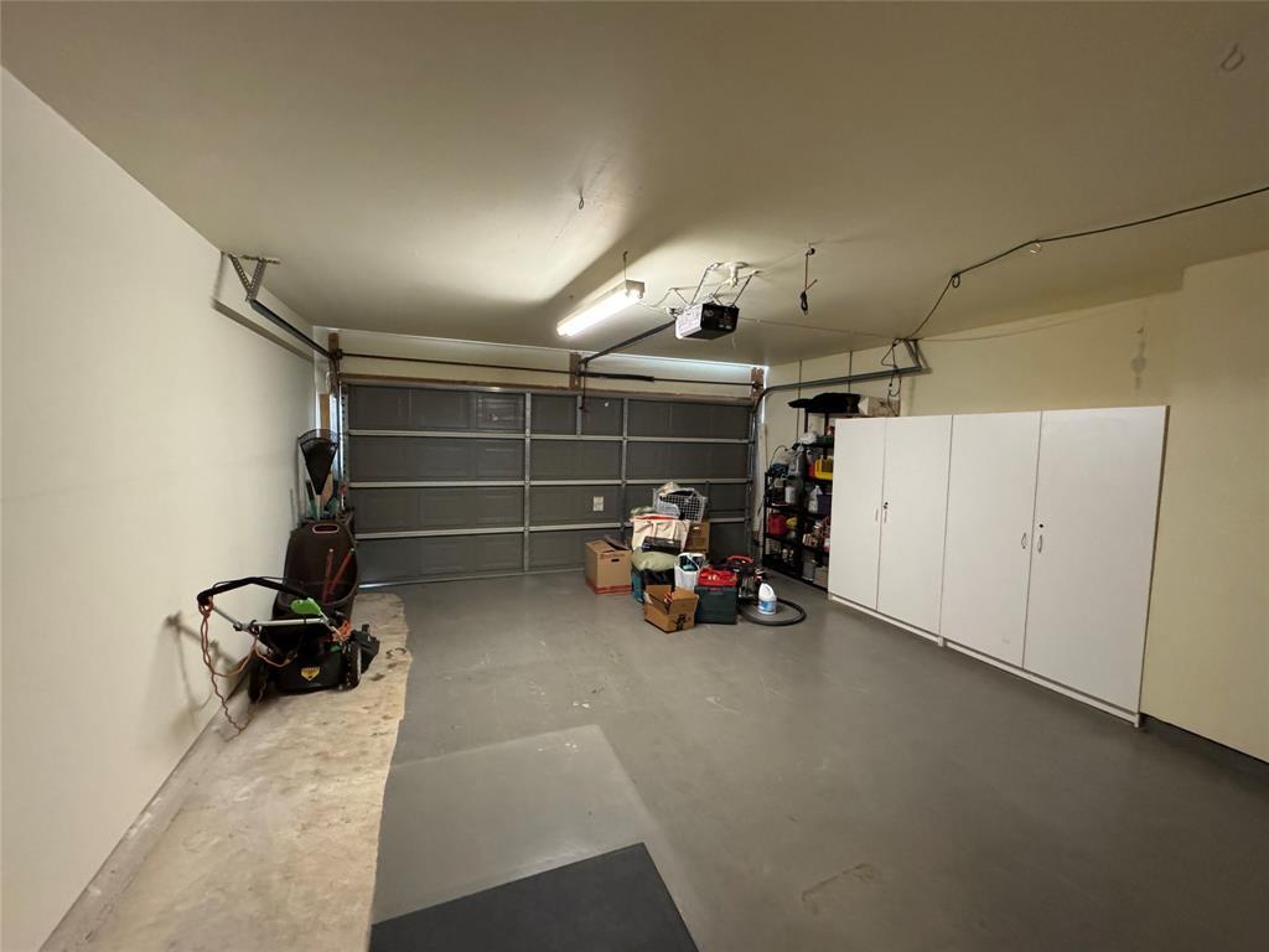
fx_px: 513
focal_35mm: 14
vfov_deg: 85.7
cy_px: 476
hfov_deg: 102.1
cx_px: 634
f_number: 2.2
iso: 1250
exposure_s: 1/60
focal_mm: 2.22
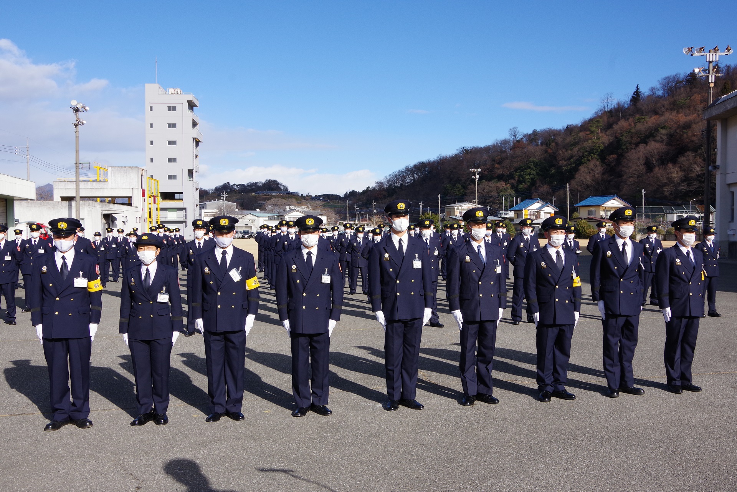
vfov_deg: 42.3
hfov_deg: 60.3
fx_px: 635
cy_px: 246
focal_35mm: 31
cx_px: 368
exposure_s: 1/500
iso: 400
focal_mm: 21
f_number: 9
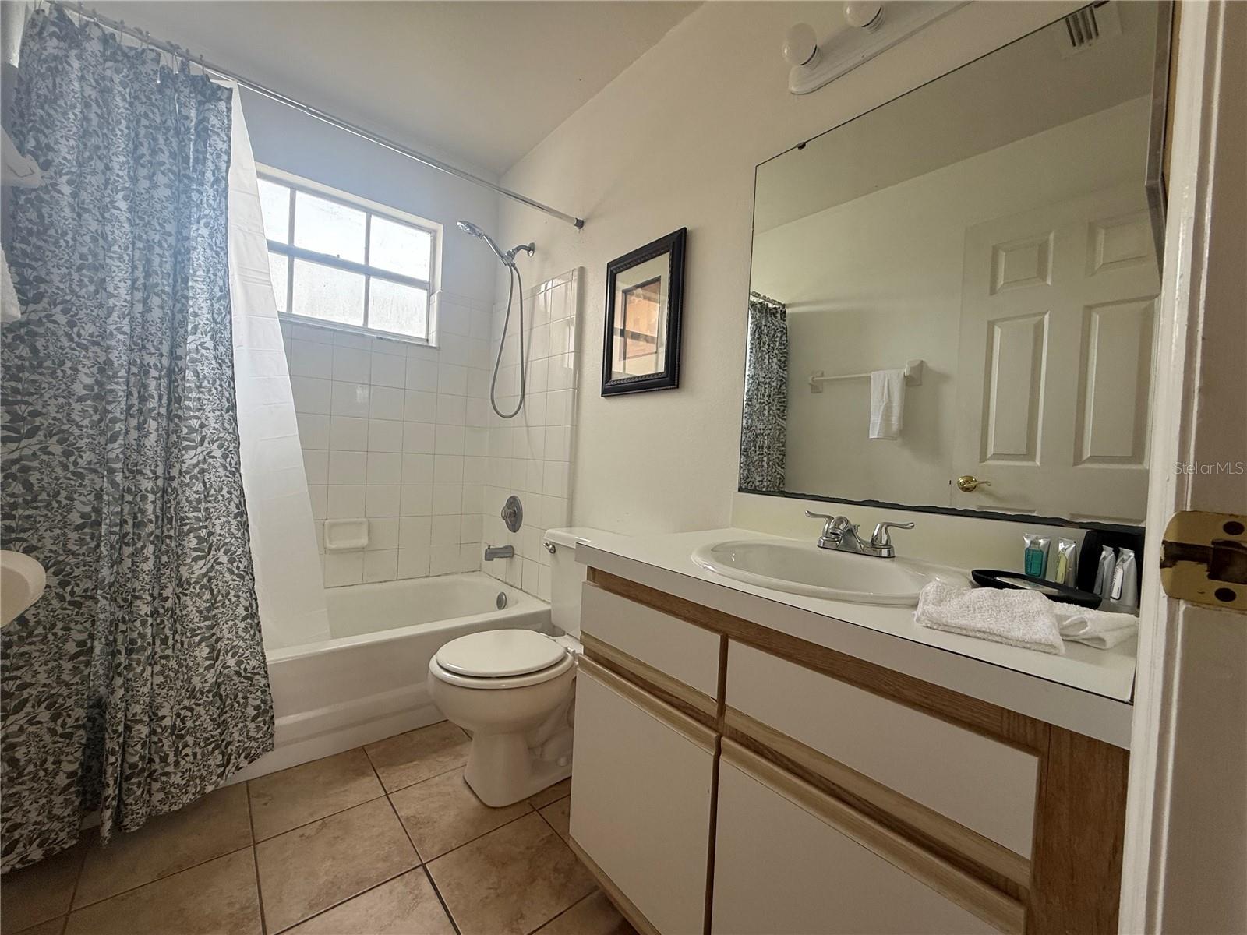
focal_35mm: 14
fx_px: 504
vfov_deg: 85.7
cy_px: 468
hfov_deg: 102.1
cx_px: 624
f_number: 2.2
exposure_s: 1/120
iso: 125
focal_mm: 2.22
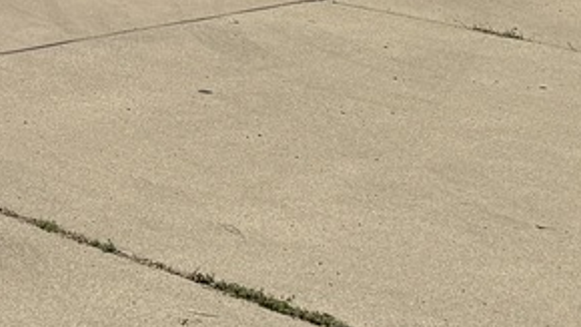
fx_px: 2002
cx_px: -331
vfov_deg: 8.6
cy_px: -427
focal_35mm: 130
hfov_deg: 15.1
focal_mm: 6.76
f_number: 1.78
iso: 80
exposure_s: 1/9091
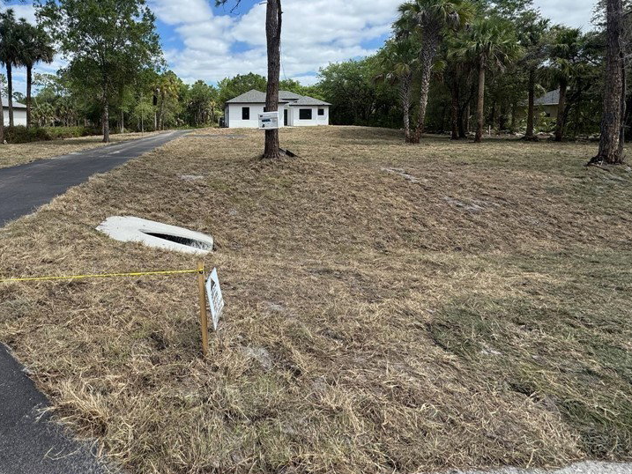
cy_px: 141
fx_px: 365
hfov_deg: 79.6
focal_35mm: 20
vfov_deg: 63.5
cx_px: 222
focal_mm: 2.22
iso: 40
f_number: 2.2
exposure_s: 1/1709
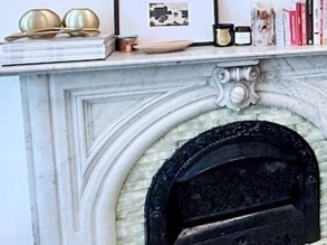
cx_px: 513
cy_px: 12
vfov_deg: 28.2
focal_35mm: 49
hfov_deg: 26.0
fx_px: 462
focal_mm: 2.22
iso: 320
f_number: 2.2
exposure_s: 1/60
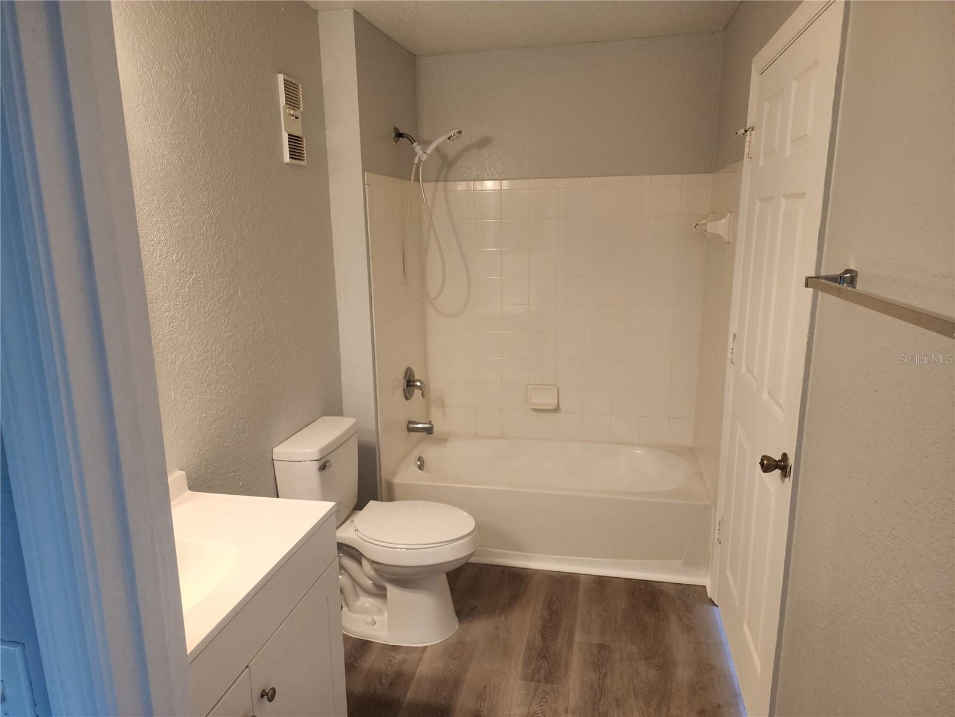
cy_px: 358
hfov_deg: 73.9
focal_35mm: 23
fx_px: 635
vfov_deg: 58.9
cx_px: 478
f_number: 1.8
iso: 250
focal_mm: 6.4
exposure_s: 1/120
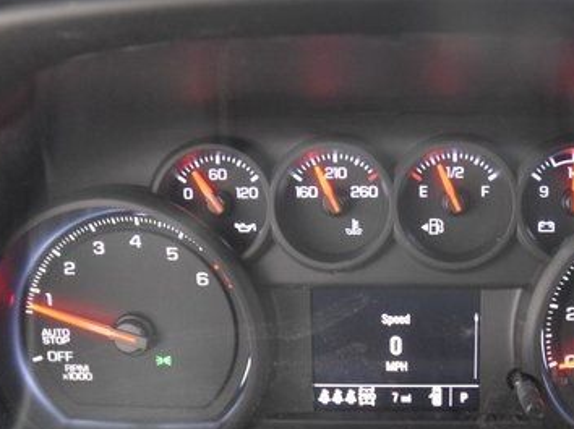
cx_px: 391
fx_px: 779
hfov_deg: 39.9
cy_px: 292
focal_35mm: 47
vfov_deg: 30.6
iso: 3200
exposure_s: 1/10
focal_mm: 18
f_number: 3.5
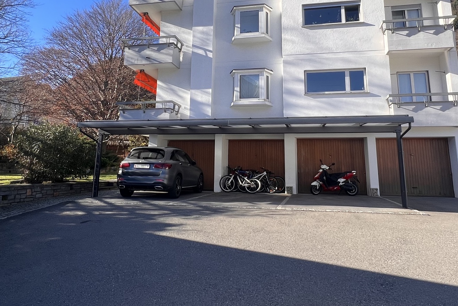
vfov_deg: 48.5
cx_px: 229
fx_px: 331
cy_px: 95
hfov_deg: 69.4
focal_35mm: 26
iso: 32
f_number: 1.8
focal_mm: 1.57
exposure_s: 1/786
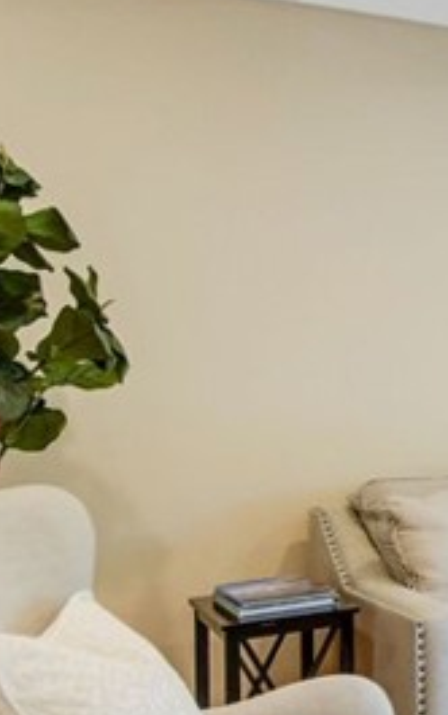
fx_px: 1151
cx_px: 950
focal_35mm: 59
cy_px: 333
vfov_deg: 34.5
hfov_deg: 16.0
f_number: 5
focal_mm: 10
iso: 400
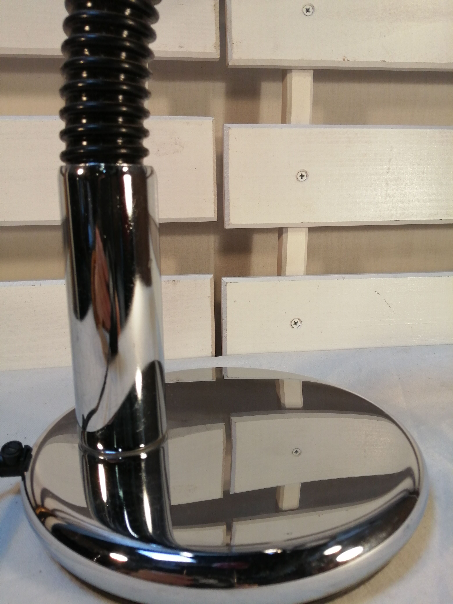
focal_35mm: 26
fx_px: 454
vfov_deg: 67.3
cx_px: 226
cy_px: 302
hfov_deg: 53.1
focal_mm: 3.46
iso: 64
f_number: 1.8
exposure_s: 1/100
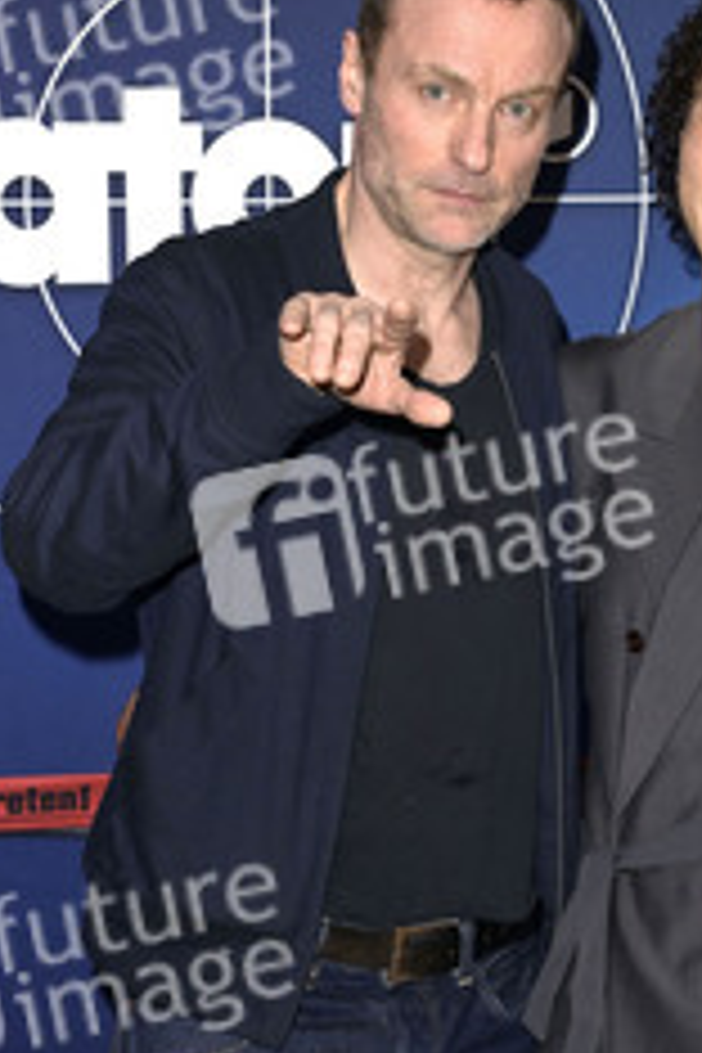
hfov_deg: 12.3
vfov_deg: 18.3
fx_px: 3246
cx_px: 554
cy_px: 747
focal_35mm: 111
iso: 640
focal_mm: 65
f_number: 5.6
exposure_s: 1/250
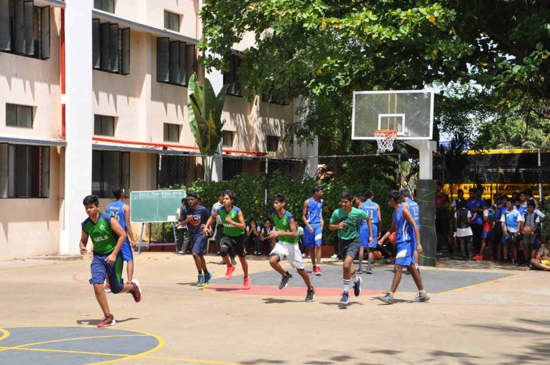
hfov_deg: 29.1
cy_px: 178
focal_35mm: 70
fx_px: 1061
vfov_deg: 19.5
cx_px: 269
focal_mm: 45
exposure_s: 1/320
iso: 250
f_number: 9
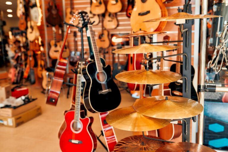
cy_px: 76
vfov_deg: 37.9
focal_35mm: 35
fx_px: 222
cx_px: 114
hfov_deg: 54.4
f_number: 2.8
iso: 500
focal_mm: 35
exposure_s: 1/640
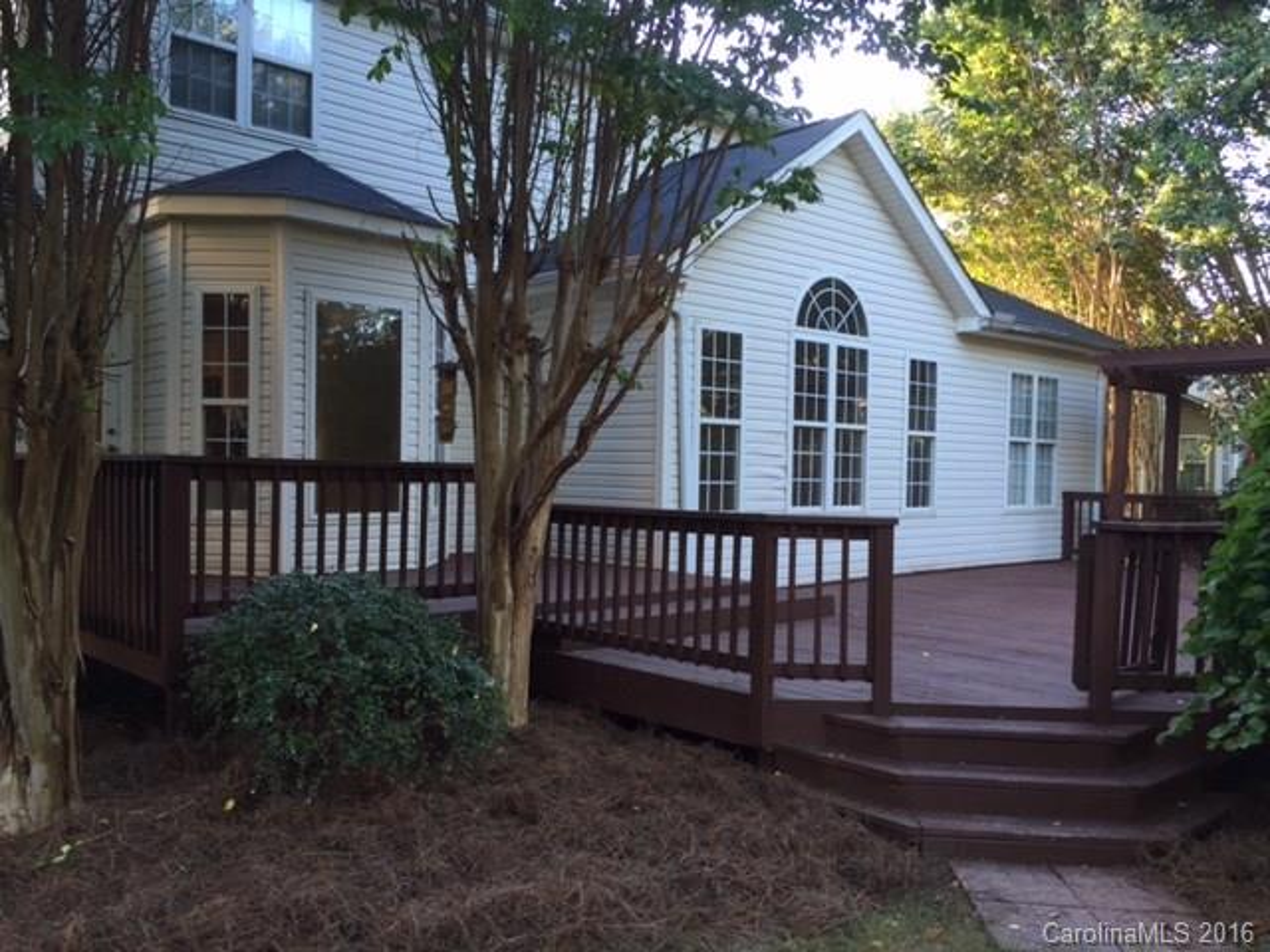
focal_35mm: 29
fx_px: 1064
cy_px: 476
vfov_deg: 48.2
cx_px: 635
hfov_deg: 61.7
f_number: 2.2
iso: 40
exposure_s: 1/60
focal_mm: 4.15
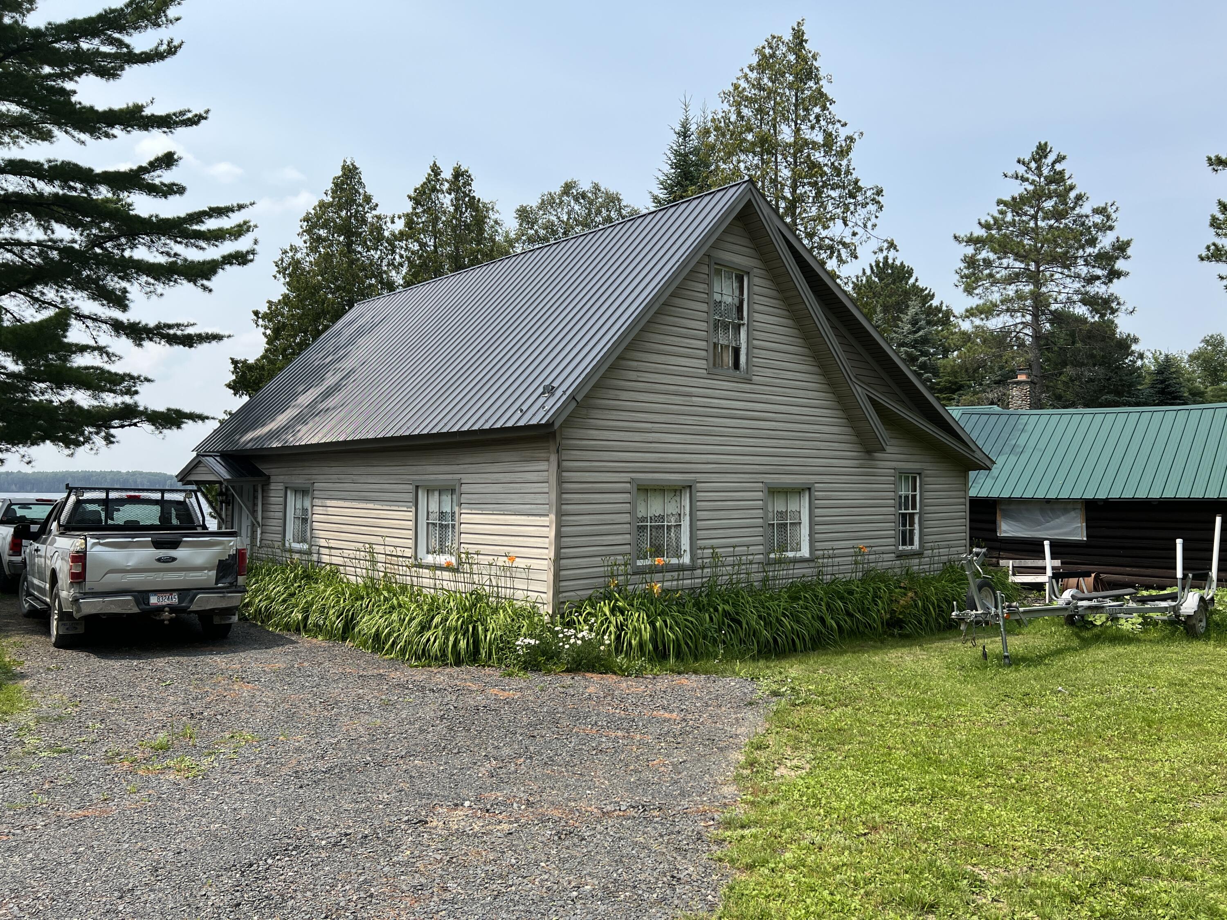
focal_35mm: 26
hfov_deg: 67.3
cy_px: 460
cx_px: 614
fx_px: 922
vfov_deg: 53.1
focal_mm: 5.7
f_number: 1.5
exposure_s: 1/3831
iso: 50
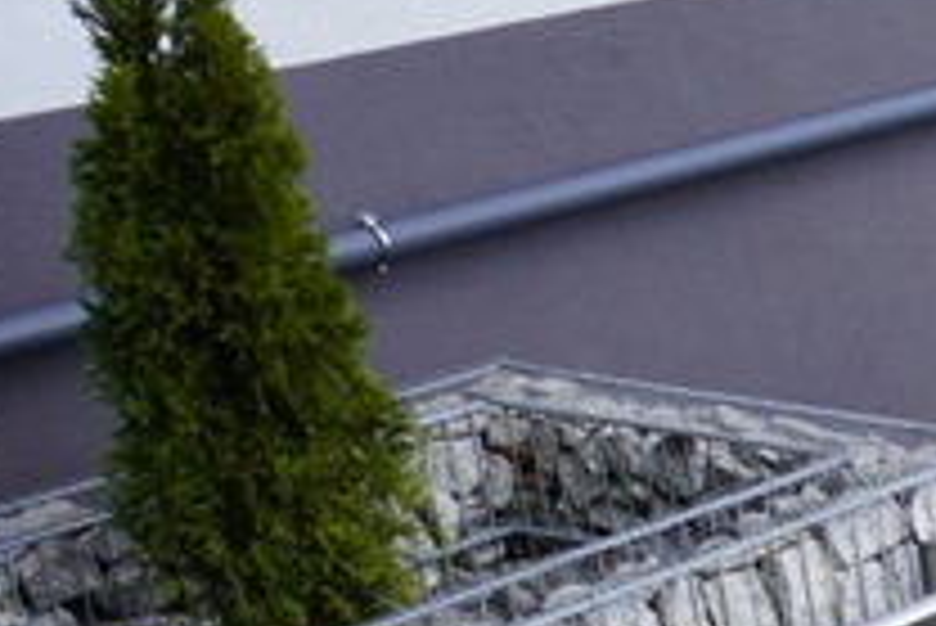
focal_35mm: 125
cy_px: 1171
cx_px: 1753
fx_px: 3252
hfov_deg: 14.2
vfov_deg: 10.3
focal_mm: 21
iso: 100
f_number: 6.3
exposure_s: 1/100
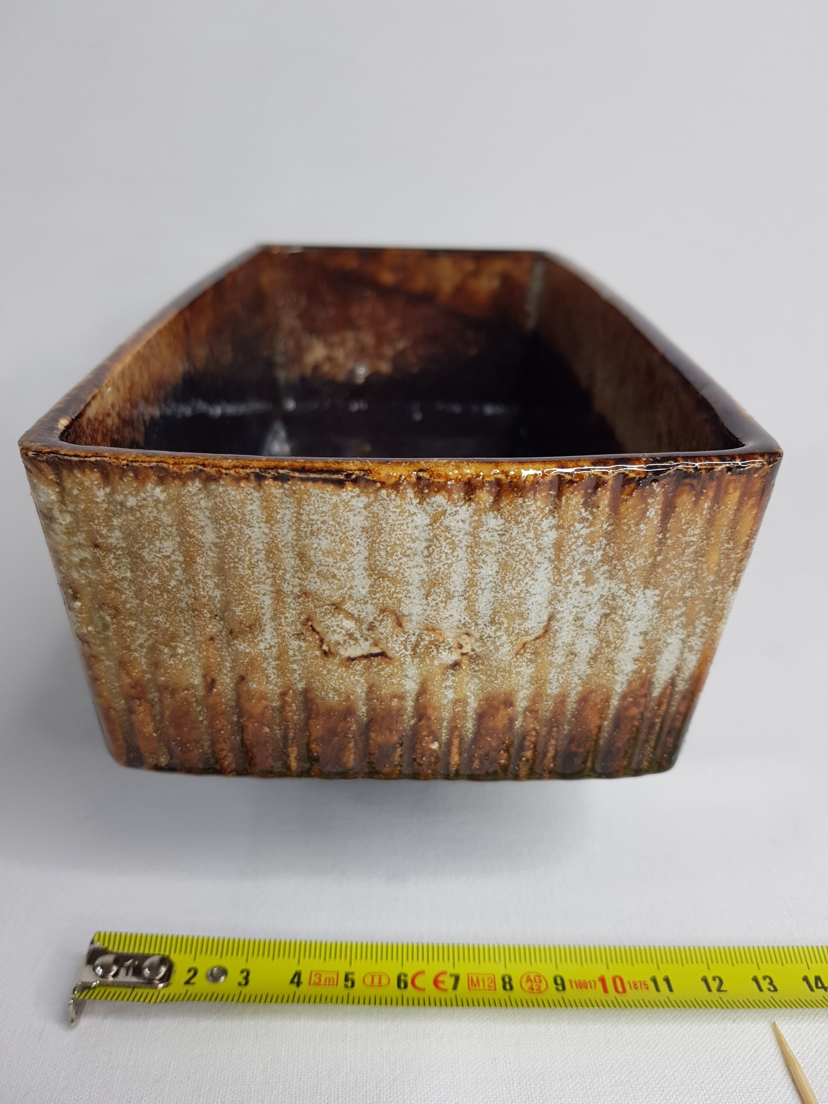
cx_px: 414
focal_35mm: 26
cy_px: 552
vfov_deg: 67.3
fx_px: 829
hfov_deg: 53.1
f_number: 1.7
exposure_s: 1/100
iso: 50
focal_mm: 4.2
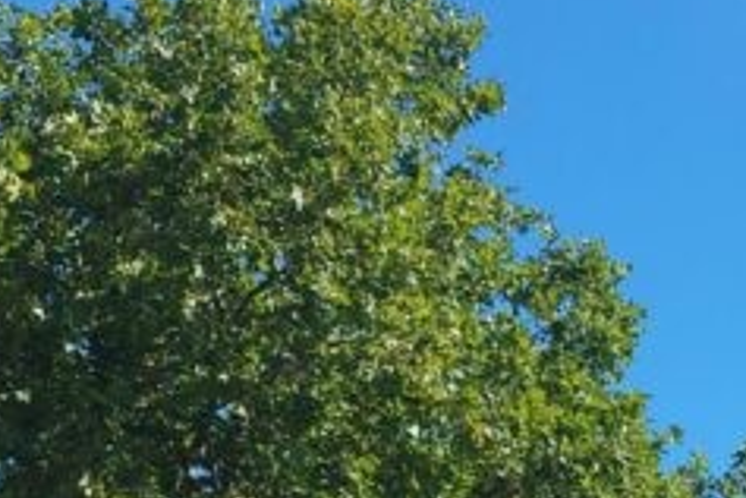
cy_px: 656
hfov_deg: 17.6
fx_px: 2238
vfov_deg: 12.3
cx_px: 1010
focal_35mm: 108
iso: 40
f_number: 1.8
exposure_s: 1/1282
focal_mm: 5.23
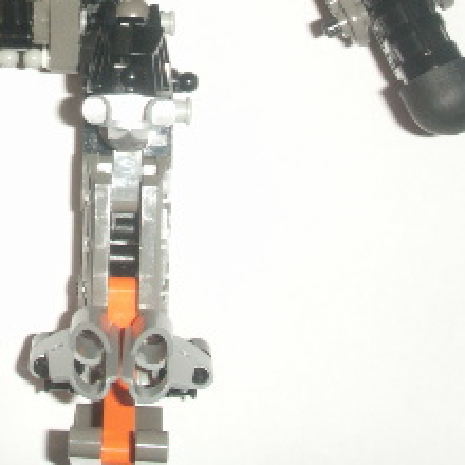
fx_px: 1444
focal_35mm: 95
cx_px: -2
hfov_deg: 17.8
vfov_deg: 17.7
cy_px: -30
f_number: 7.1
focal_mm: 7.7
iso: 50
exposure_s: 1/40
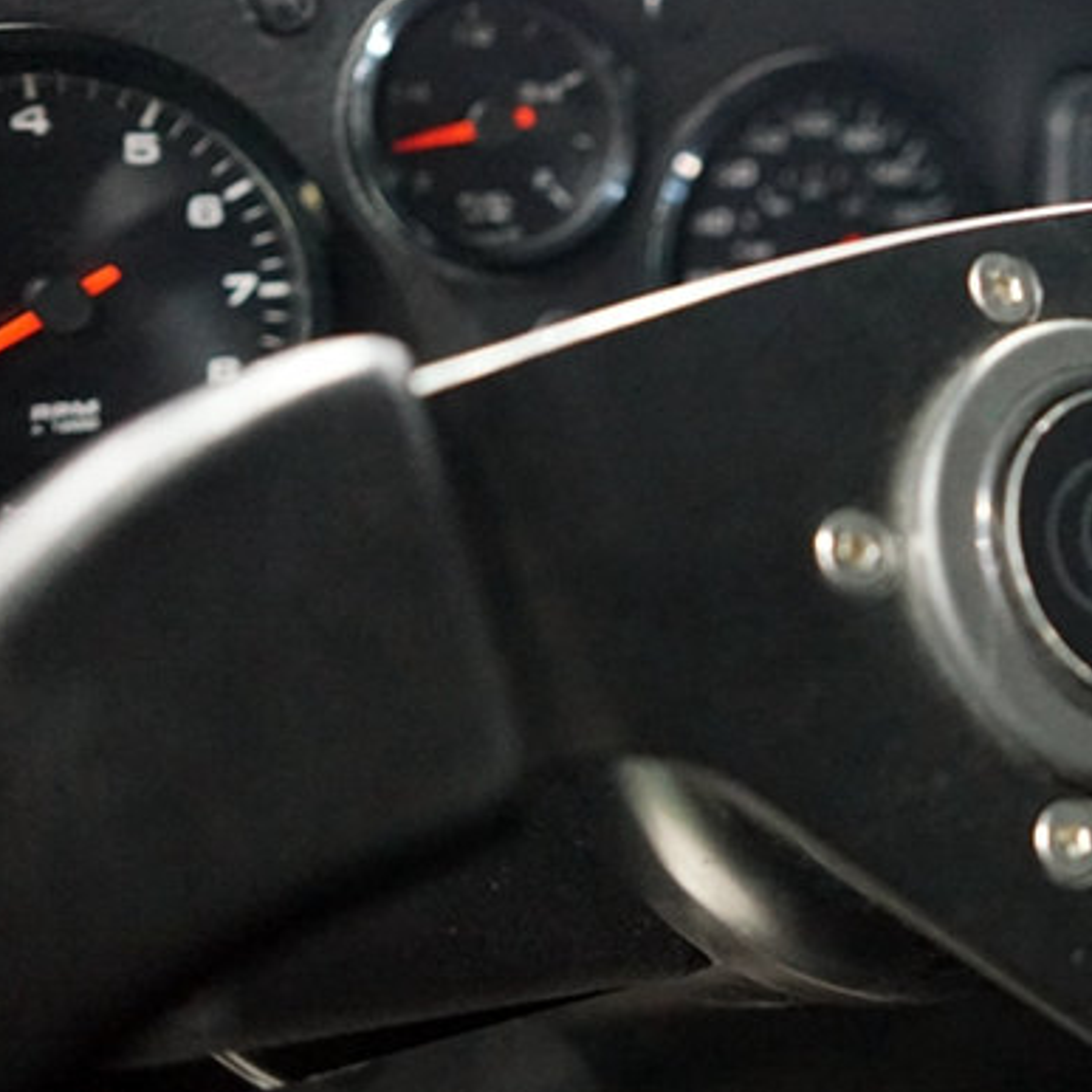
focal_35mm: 50
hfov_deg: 31.4
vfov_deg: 34.0
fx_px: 1785
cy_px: 515
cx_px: 1100
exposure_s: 1/30
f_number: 2.8
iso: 6400
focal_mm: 24
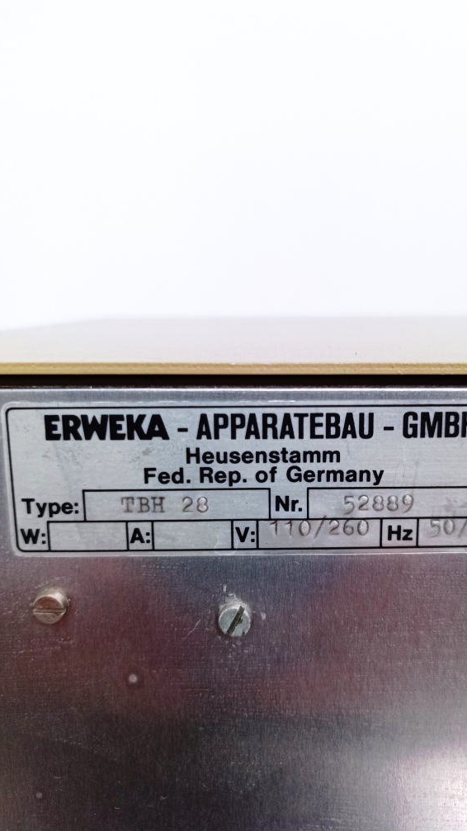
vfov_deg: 62.6
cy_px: 417
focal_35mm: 31
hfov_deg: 37.6
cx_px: 280
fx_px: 683
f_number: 1.79
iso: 184
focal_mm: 4.7
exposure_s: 1/50
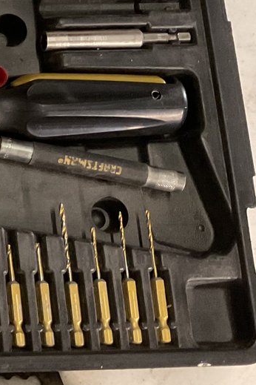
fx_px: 939
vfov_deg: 23.1
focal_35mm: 88
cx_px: -296
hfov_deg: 13.0
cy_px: 147
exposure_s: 1/30
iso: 250
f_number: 1.8
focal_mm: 3
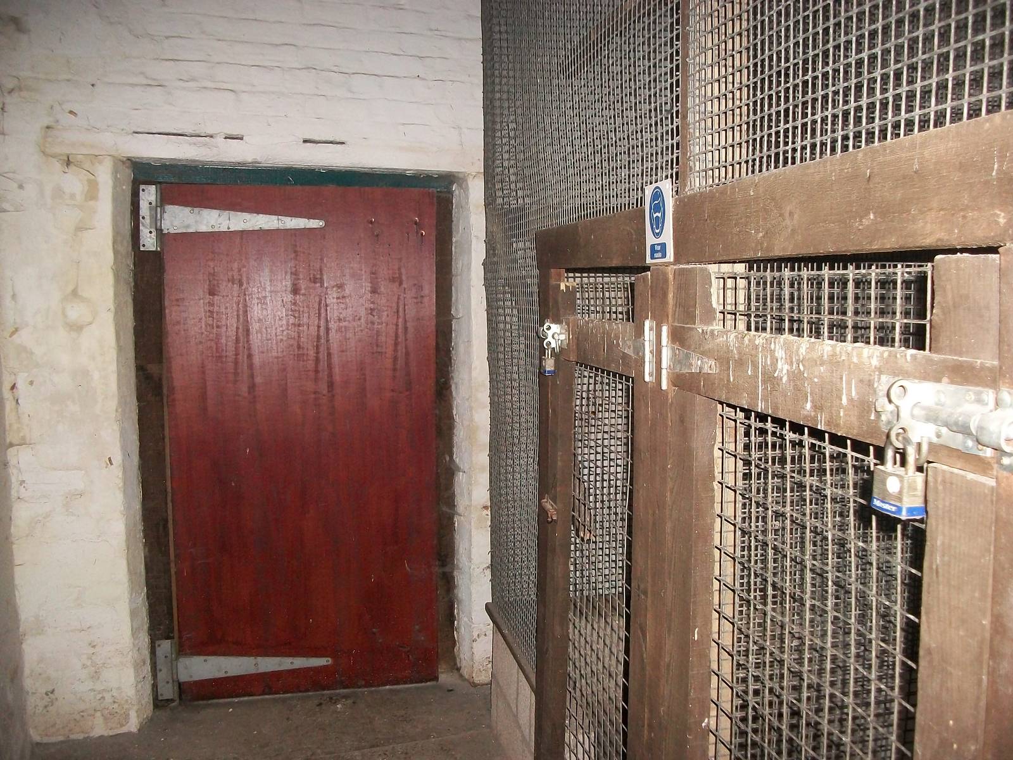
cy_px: 380
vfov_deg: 44.2
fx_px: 936
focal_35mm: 32
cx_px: 506
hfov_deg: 56.8
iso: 240
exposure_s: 1/30
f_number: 2.9
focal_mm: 5.7
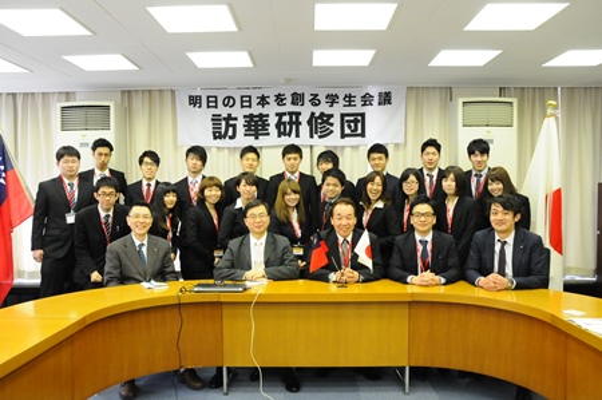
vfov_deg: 43.5
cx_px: 301
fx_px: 501
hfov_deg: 62.0
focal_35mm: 30
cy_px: 200
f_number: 5
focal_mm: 20
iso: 2500
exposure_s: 1/80
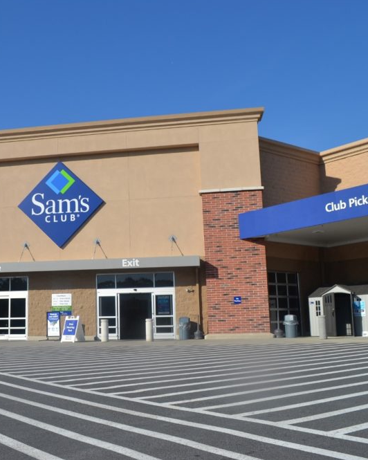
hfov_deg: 37.5
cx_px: 102
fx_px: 531
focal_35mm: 39
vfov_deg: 46.8
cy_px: 228
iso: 100
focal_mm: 18
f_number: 8
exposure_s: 1/250
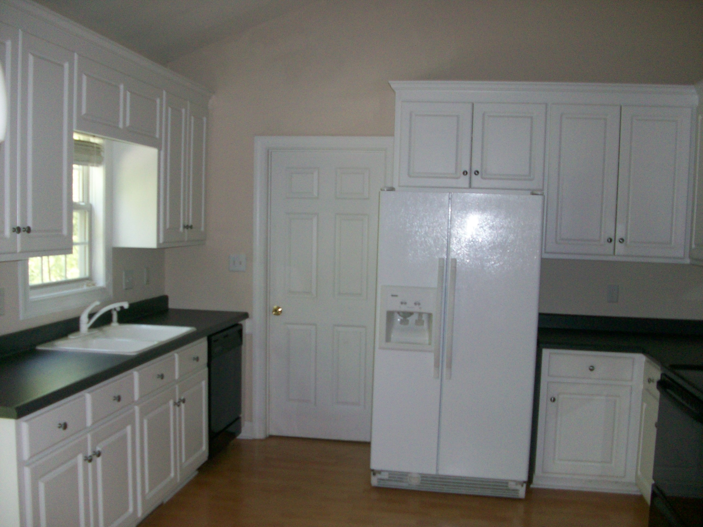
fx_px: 690
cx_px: 352
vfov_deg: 41.8
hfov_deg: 54.0
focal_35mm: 34
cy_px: 264
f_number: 2.8
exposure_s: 1/60
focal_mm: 5.7
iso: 160
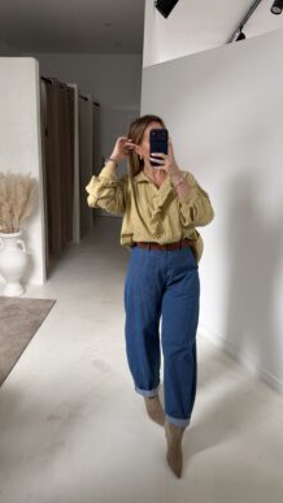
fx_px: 360
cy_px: 247
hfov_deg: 42.9
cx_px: 130
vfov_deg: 69.8
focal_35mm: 27
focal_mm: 6.76
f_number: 1.78
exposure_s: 1/58
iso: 200
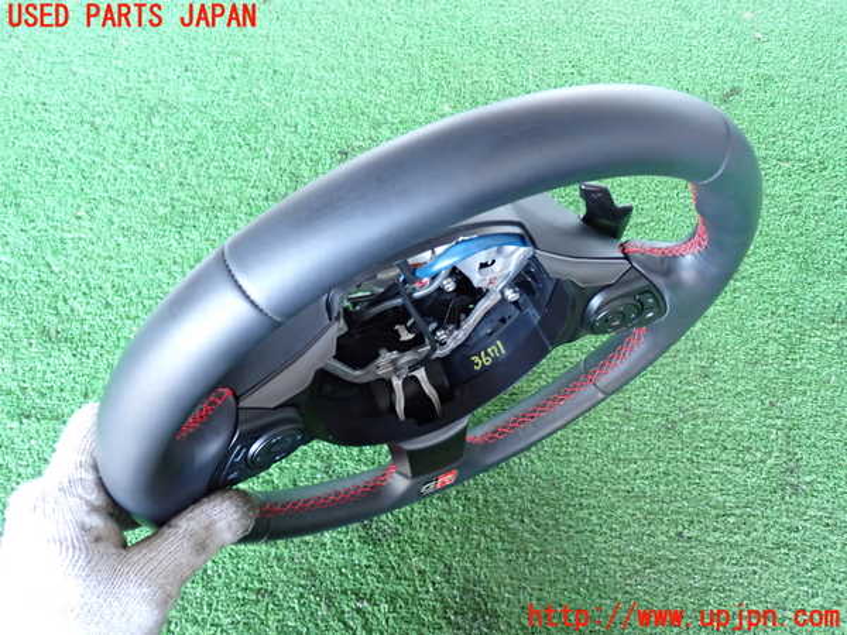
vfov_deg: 46.8
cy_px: 318
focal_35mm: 30
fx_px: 734
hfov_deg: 60.0
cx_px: 424
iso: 640
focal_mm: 5.4
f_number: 2.3
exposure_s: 1/30
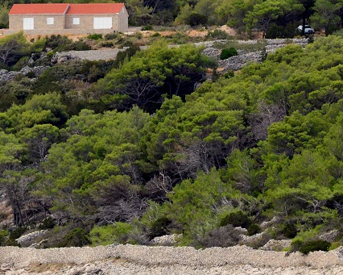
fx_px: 4691
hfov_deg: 4.2
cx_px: 39
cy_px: 73
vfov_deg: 3.4
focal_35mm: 462
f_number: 5.6
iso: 2000
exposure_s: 1/6400
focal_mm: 140
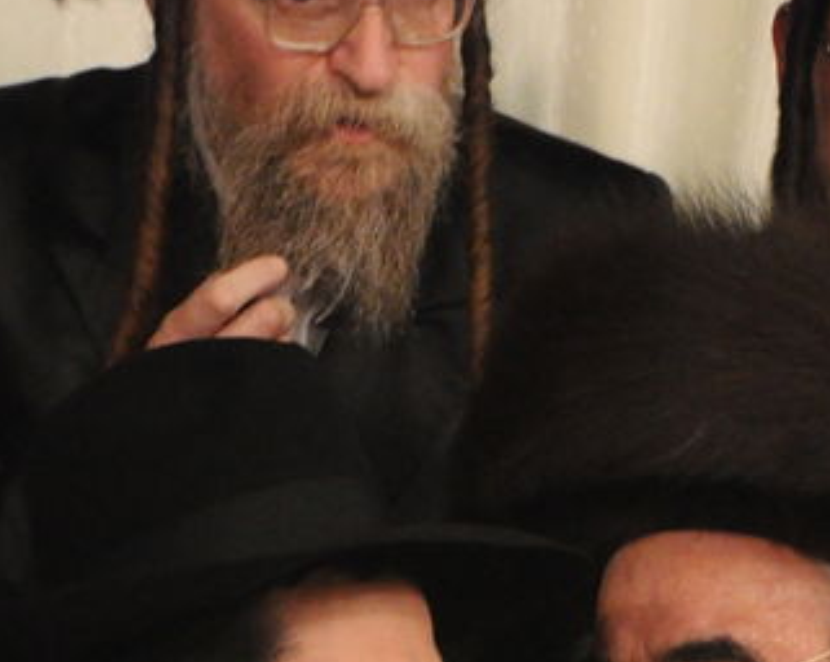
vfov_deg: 2.6
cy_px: 859
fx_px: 14328
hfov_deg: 3.3
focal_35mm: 584
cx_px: 401
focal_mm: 130
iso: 2500
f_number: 5.6
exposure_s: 1/40
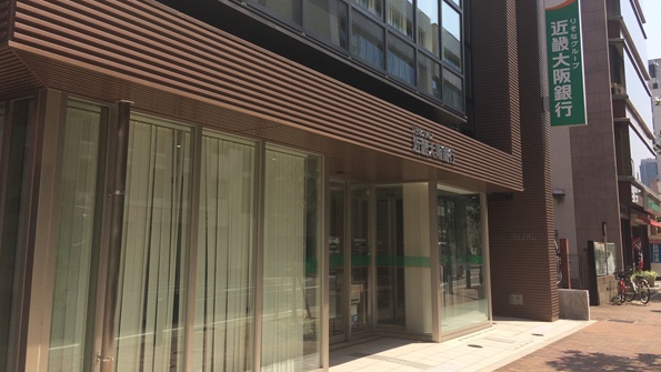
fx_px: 596
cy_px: 150
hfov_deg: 58.0
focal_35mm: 34
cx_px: 313
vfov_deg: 34.6
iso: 32
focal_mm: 4.15
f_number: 2.2
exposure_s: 1/1520
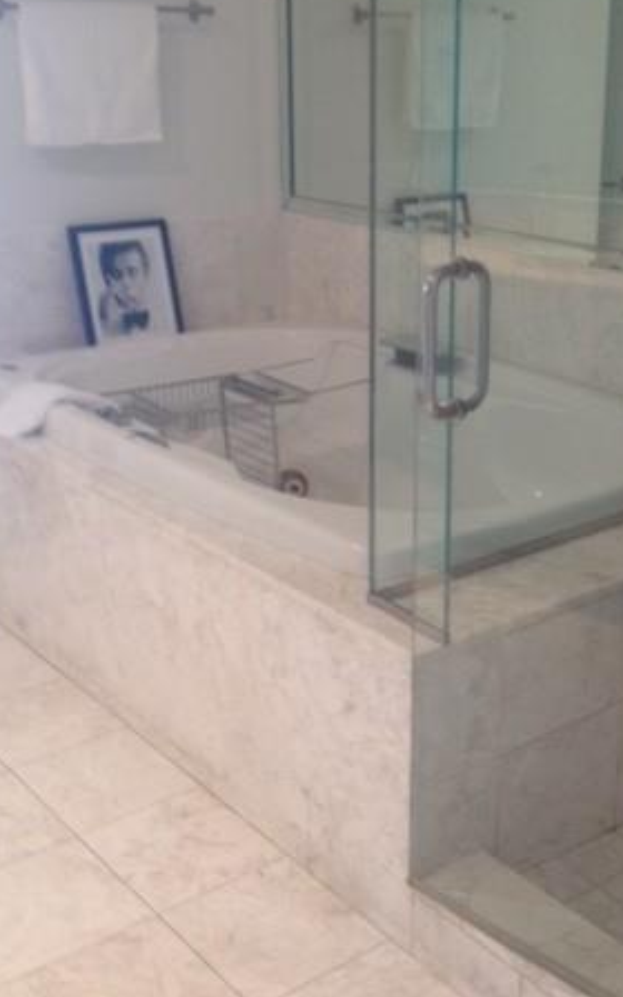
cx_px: 403
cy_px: 430
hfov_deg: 24.3
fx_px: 1440
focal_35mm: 53
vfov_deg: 38.1
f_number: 2.4
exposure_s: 1/20
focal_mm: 4.28
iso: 50
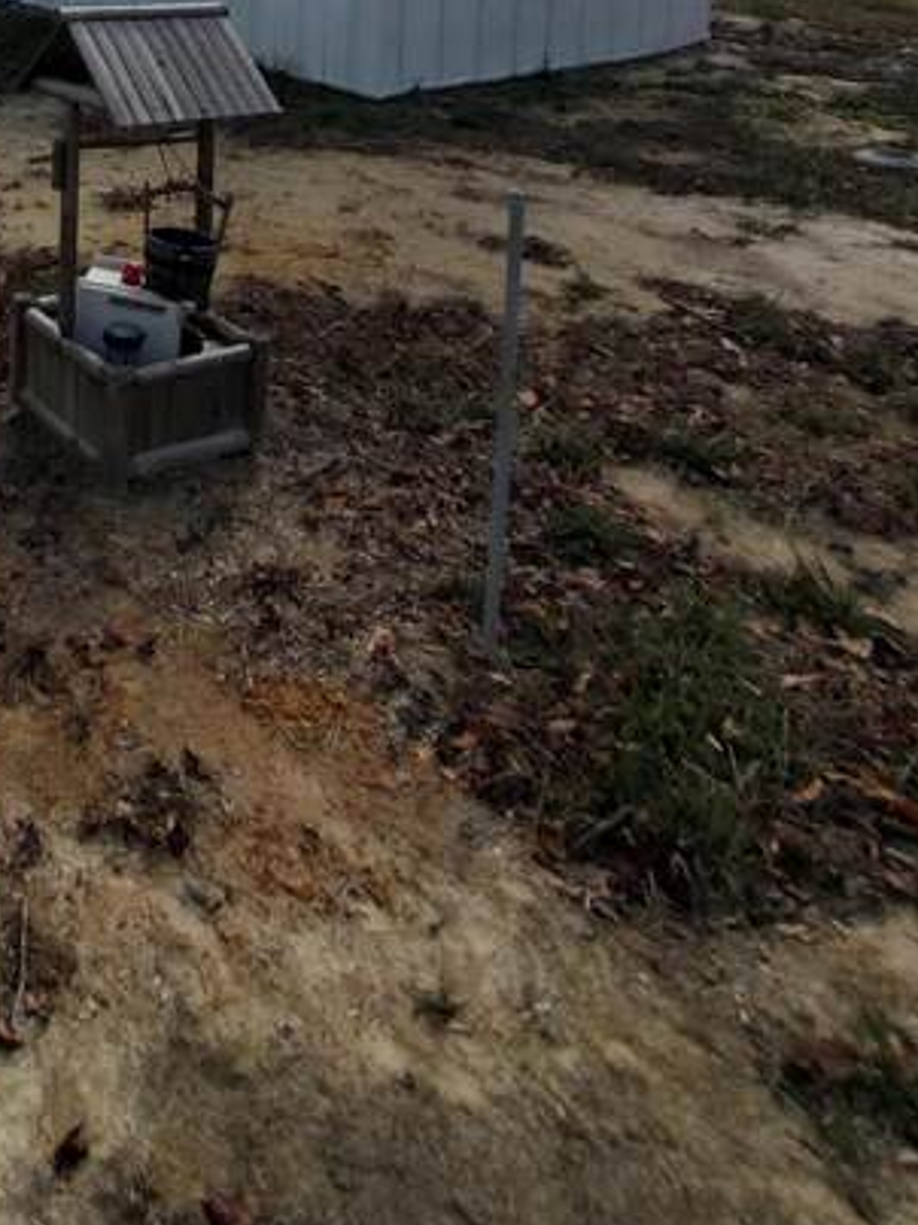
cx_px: -18
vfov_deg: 44.4
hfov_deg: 39.5
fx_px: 1097
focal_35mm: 31
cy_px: -125
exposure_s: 1/2043
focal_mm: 1.8
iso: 50
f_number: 2.2
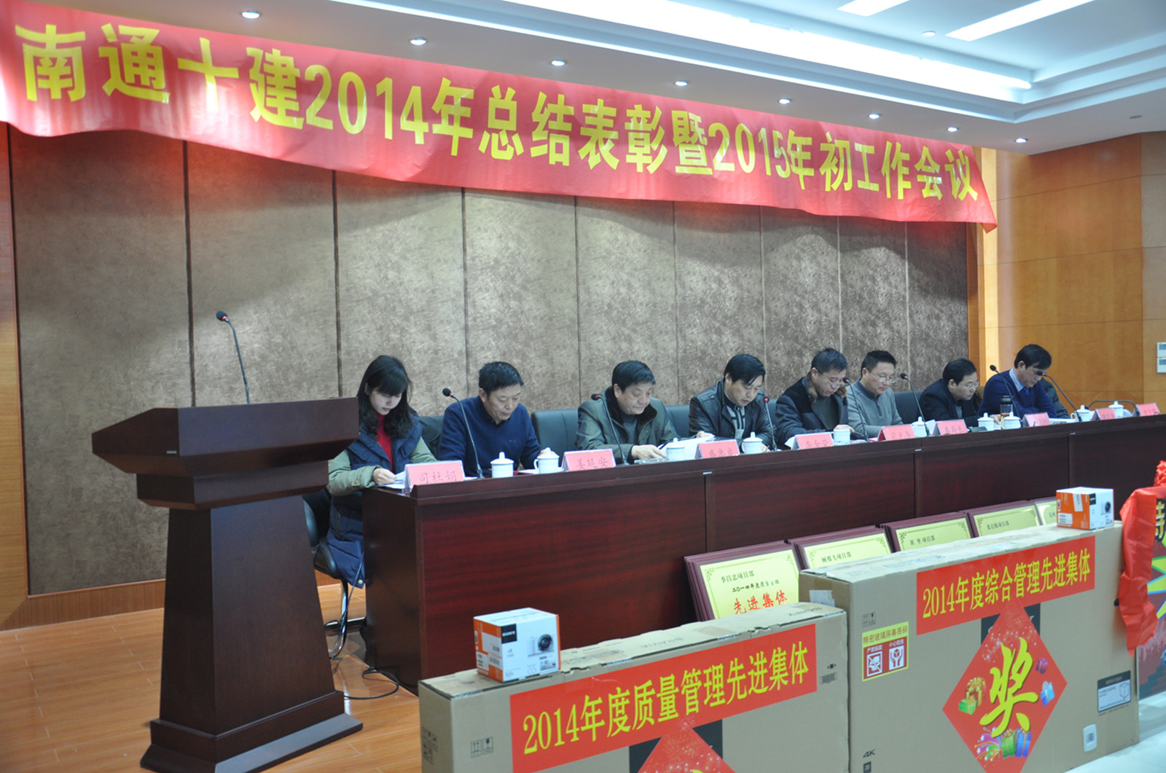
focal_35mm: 32
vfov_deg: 41.6
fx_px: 1019
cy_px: 386
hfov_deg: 59.6
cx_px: 583
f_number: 4
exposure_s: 1/15
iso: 500
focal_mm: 21
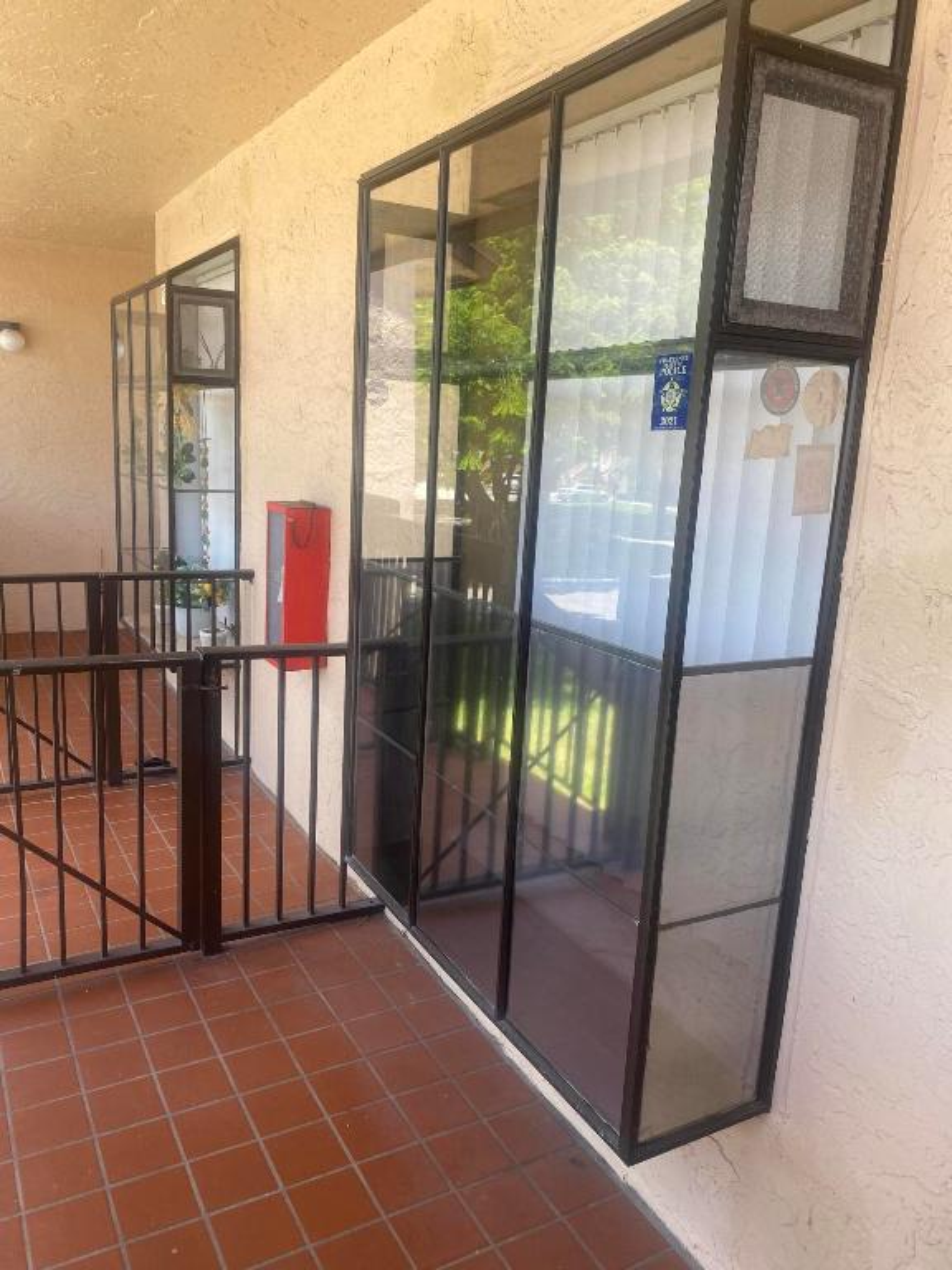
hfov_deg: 53.1
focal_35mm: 26
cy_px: 635
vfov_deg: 67.3
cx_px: 476
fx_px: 953
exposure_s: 1/228
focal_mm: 4.25
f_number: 1.8
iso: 32
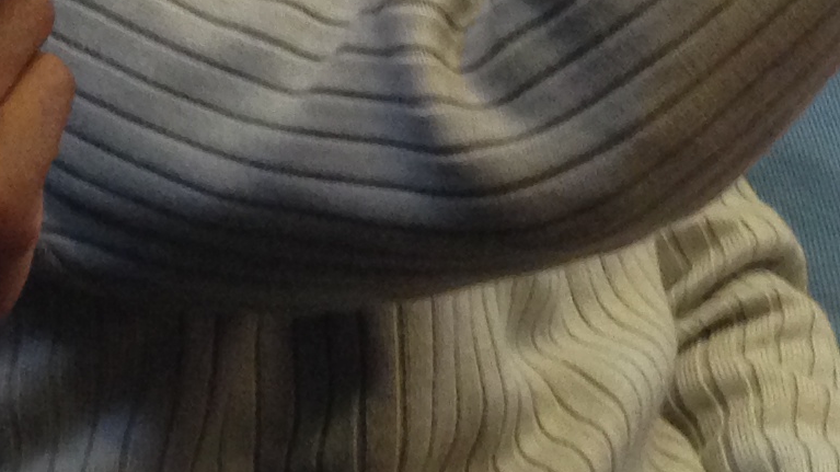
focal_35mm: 153
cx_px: 560
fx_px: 3407
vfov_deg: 7.4
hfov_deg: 14.0
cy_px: -689
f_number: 2.4
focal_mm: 4.12
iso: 200
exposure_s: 1/20
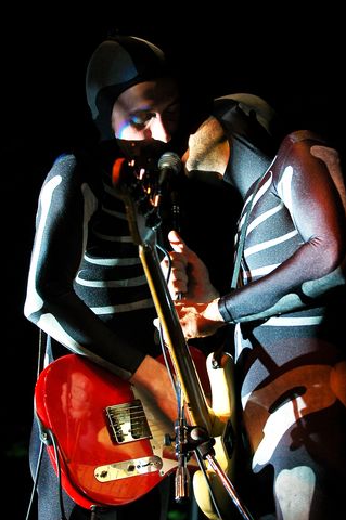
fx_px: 2311
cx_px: 176
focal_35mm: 160
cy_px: 286
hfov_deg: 8.6
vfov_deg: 12.8
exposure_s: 1/50
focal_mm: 80
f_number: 3.5
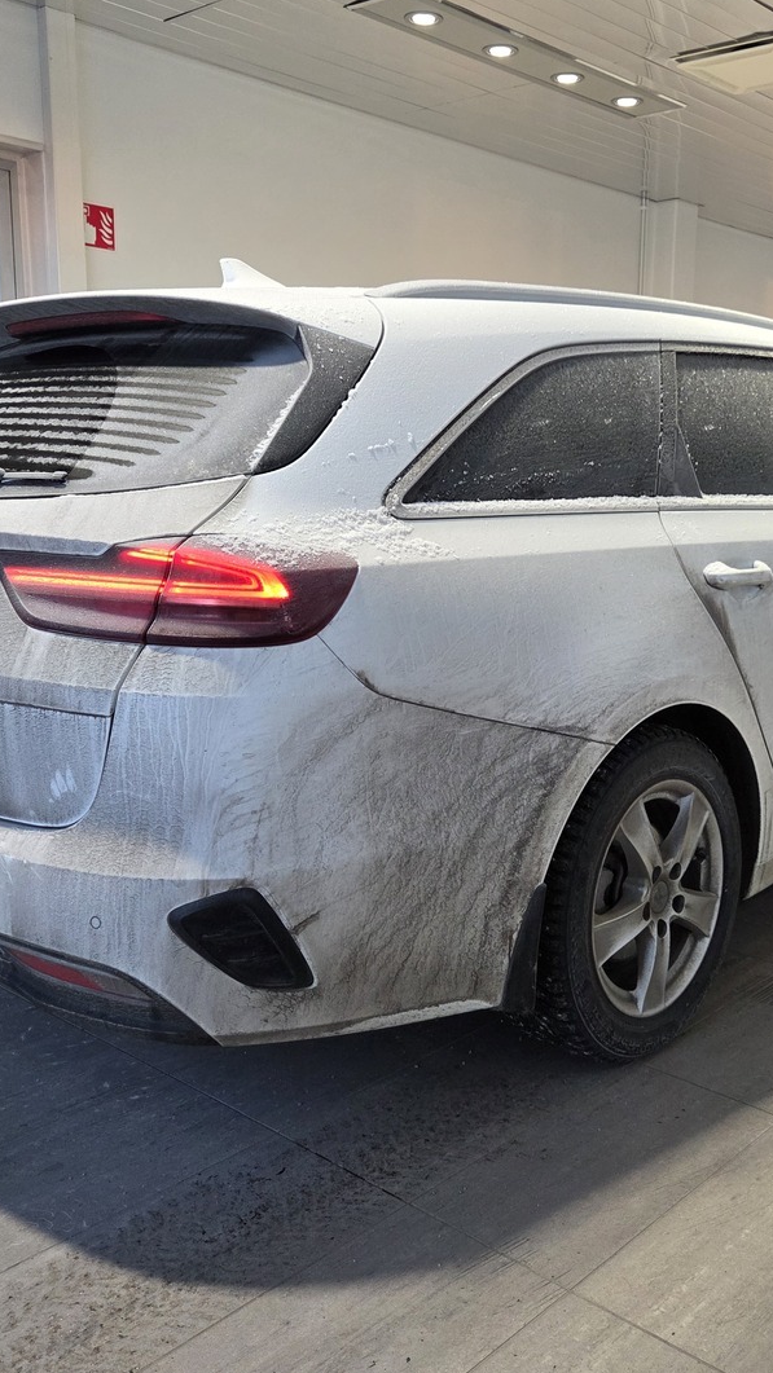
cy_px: 681
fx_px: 1239
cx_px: 488
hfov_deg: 34.5
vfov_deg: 58.0
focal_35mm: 34
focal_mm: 5.4
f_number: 1.8
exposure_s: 1/180
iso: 200
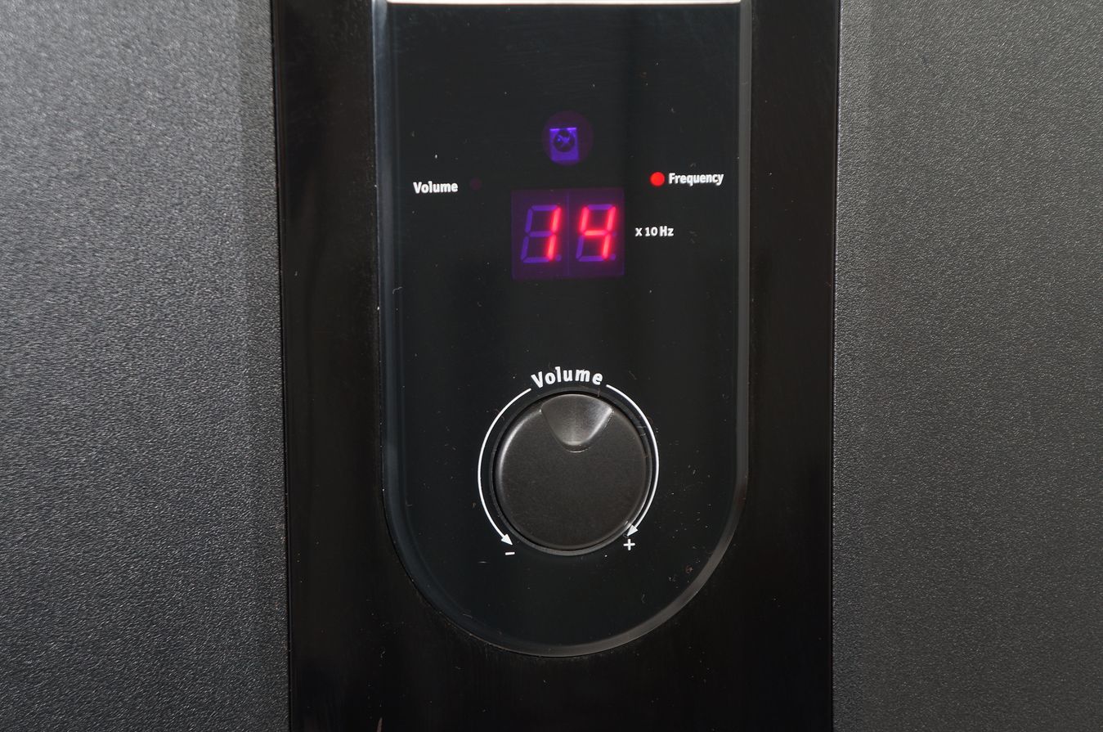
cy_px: 366
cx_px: 552
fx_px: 2019
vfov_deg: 20.5
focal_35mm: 66
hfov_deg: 30.6
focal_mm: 44
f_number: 5.6
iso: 200
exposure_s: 1/6
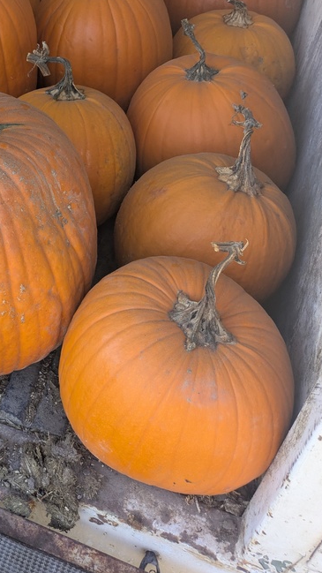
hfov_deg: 26.1
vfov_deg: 45.5
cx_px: -10
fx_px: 653
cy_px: 134
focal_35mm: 43
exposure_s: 1/305
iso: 97
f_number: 1.89
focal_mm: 5.43
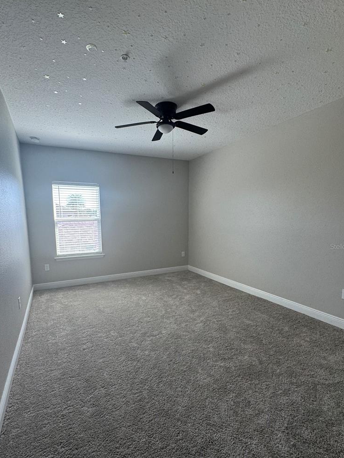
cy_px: 246
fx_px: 225
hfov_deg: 74.5
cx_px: 154
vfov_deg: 90.9
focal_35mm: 17
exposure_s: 1/99
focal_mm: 2.22
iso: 125
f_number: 2.2
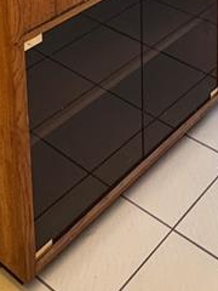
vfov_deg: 21.3
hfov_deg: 20.1
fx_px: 588
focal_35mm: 70
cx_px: 239
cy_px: -192
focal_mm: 2.22
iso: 200
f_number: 2.2
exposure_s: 1/120
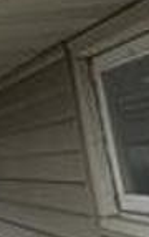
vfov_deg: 19.4
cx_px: -680
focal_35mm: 106
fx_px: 685
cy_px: 43
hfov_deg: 5.6
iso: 40
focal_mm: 2.22
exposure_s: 1/148
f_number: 2.2
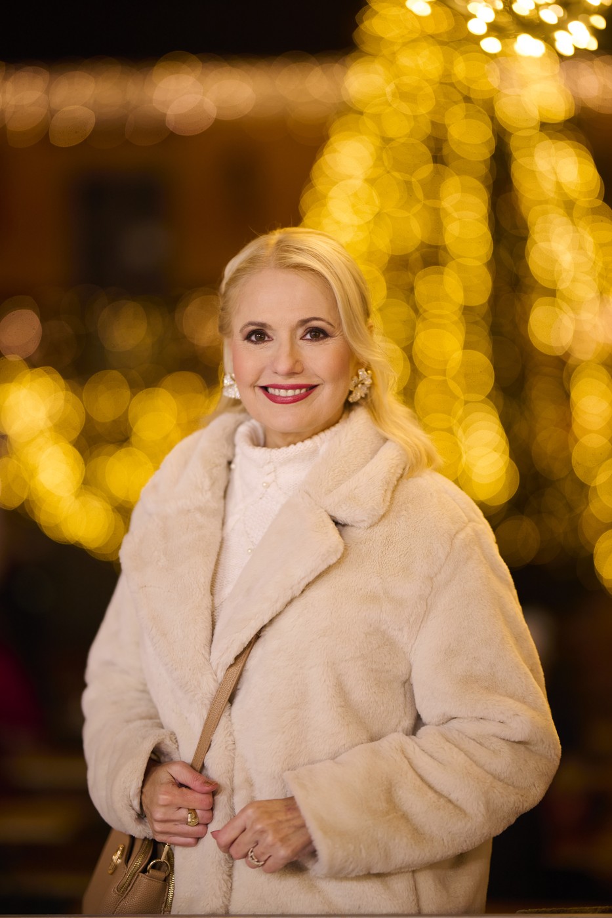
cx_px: 306
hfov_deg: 16.1
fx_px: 2168
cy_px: 459
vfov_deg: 23.9
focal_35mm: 85
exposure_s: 1/125
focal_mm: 85
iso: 450
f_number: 1.2
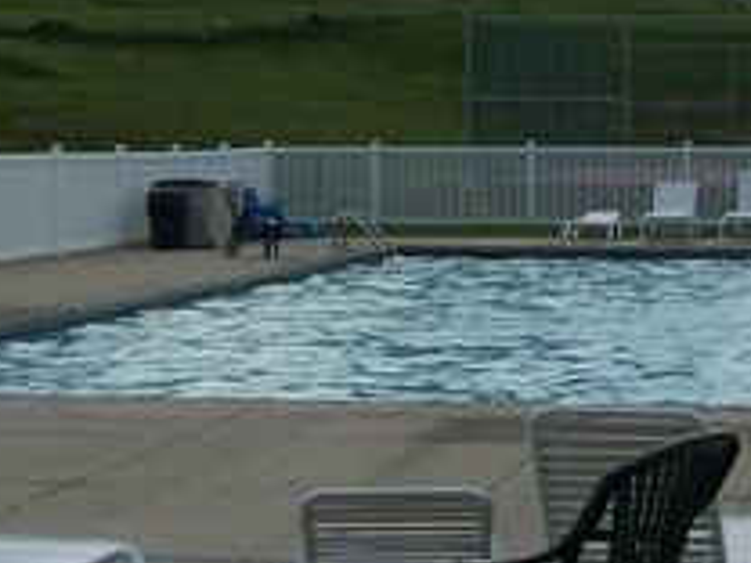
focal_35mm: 117
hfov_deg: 16.5
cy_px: 43
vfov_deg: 12.6
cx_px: 751
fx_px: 2538
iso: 80
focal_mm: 6.3
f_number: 4
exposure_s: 1/1000
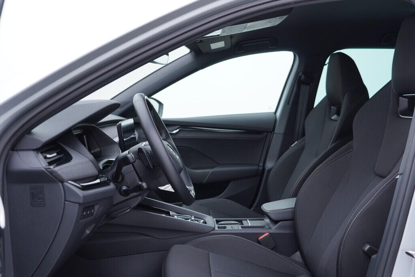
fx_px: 415
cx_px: 208
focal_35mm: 36
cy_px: 138
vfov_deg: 36.9
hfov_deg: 53.1
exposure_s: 1/50
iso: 125
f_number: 3.2
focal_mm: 24
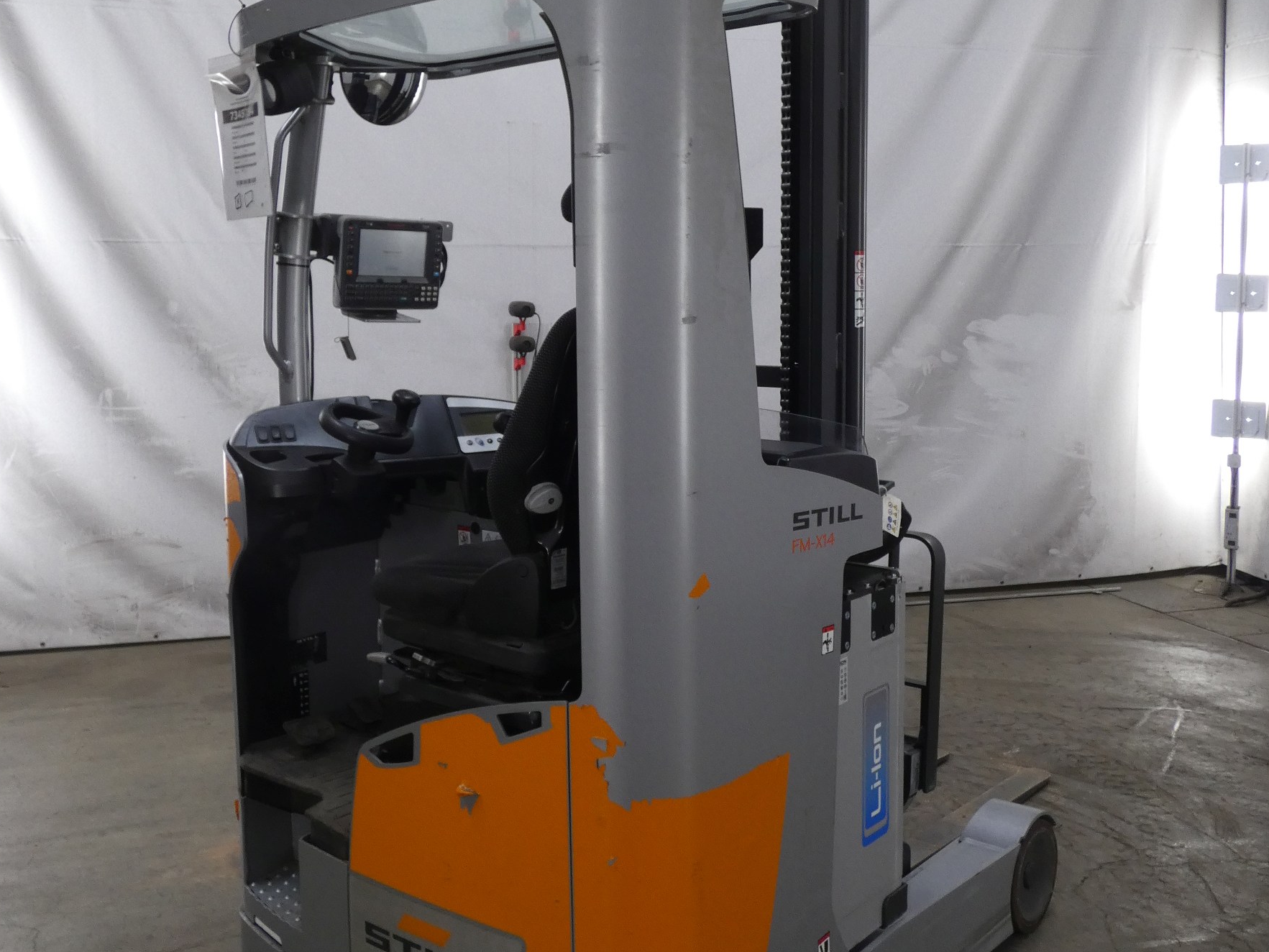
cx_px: 637
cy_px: 406
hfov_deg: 54.0
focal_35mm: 34
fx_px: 1247
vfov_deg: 41.7
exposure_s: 1/80
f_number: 3
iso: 200
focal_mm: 4.4
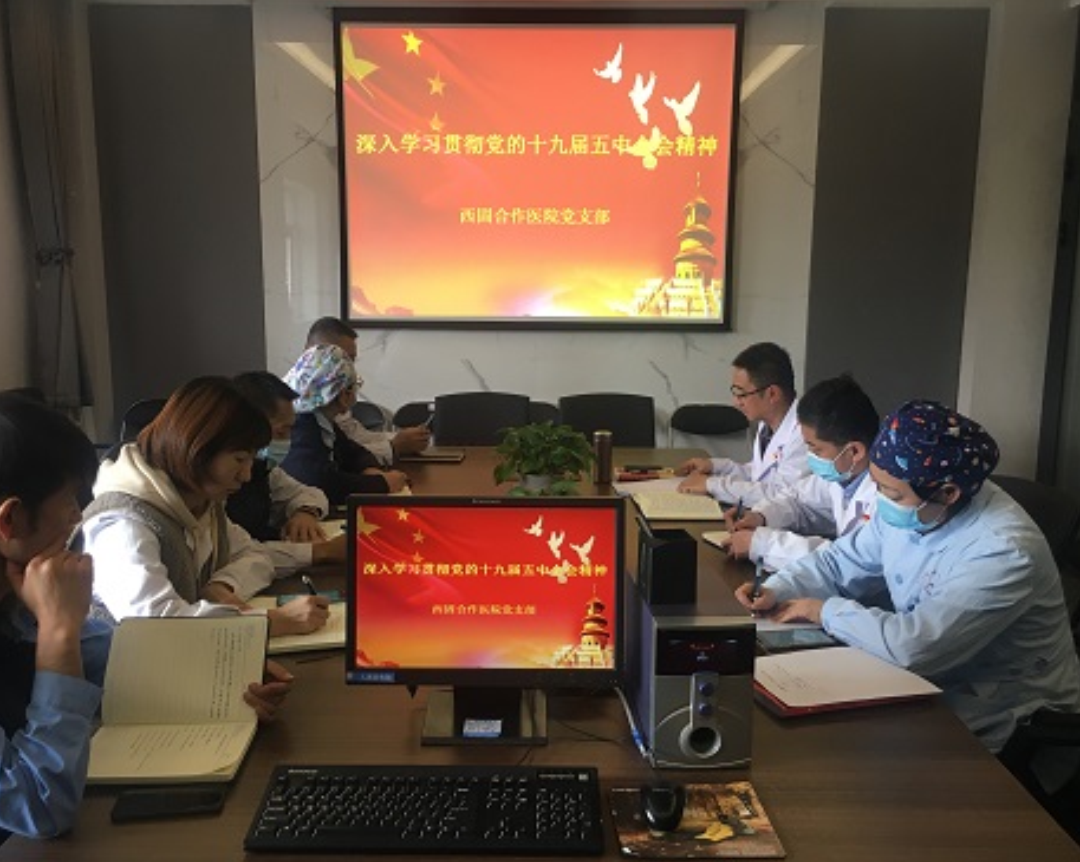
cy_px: 438
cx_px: 539
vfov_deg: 47.1
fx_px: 990
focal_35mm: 31
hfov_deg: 57.2
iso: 64
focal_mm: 4.15
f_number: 2.2
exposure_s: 1/33
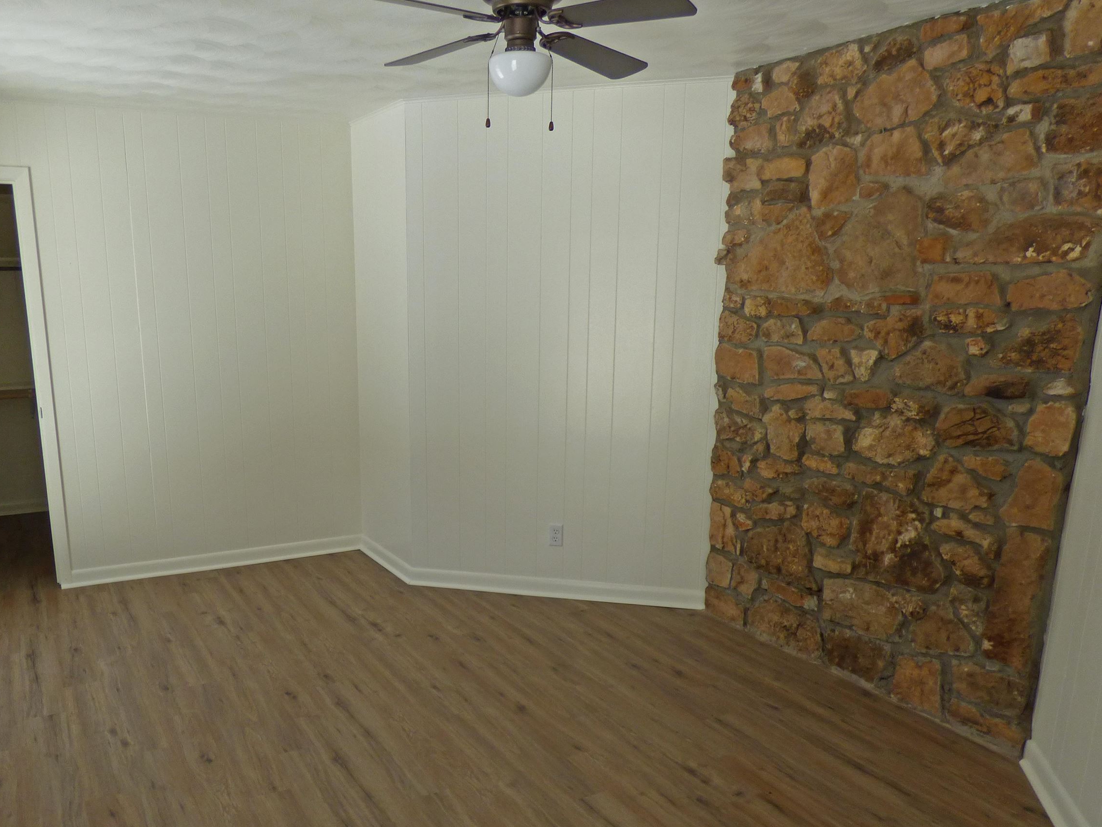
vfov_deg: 51.0
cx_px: 436
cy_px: 504
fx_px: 860
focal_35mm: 27
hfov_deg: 64.7
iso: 100
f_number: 2.8
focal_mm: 3.58
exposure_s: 1/200
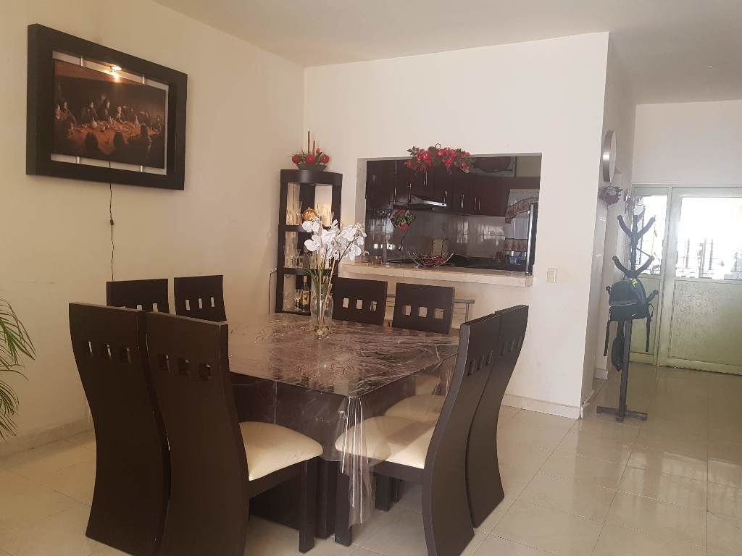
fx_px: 557
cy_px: 278
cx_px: 371
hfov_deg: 67.3
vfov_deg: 53.1
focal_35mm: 26
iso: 160
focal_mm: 4.2
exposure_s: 1/40
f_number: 1.7
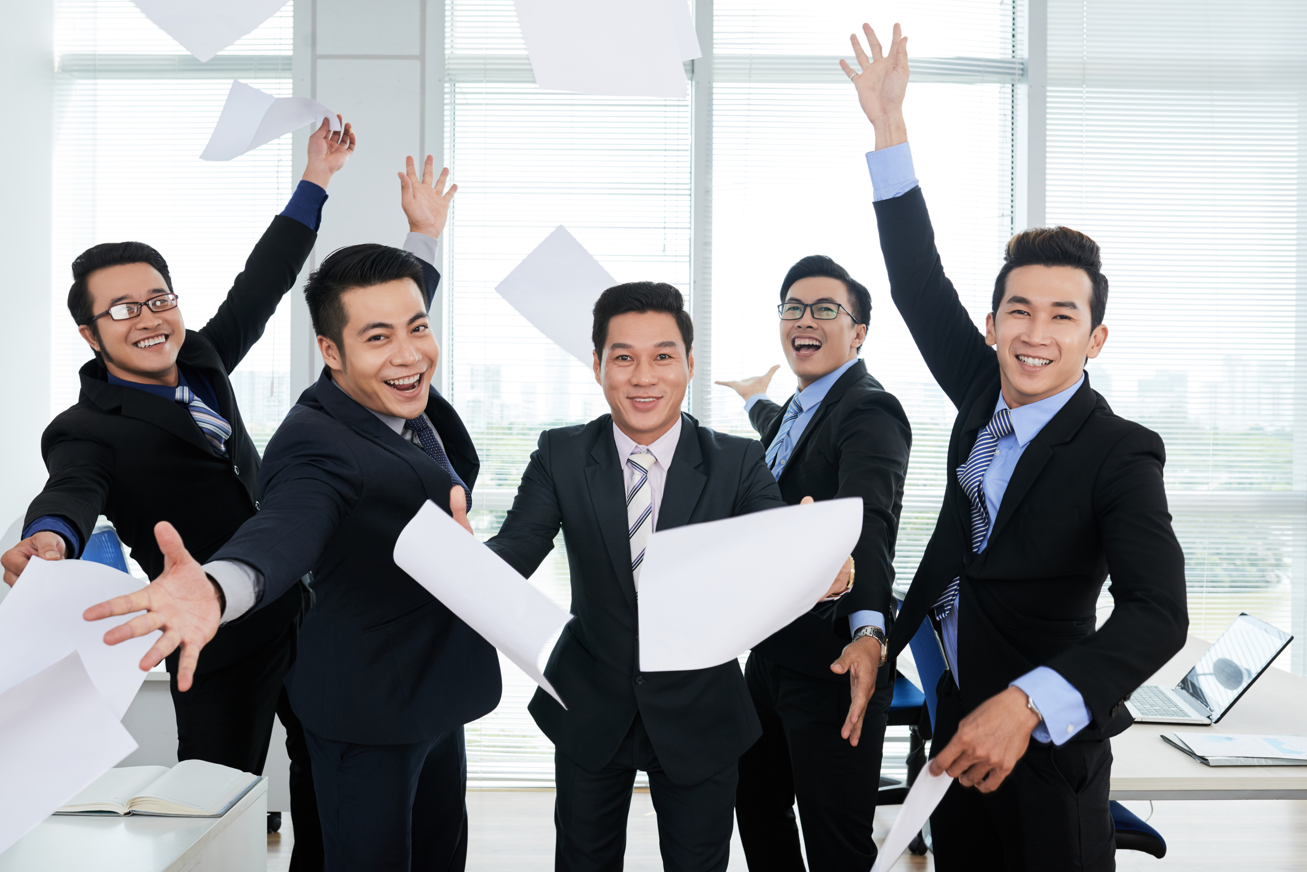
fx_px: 1271
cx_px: 654
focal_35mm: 35
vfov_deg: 37.9
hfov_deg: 54.4
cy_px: 436
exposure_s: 1/250
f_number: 5.6
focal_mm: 35
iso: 400
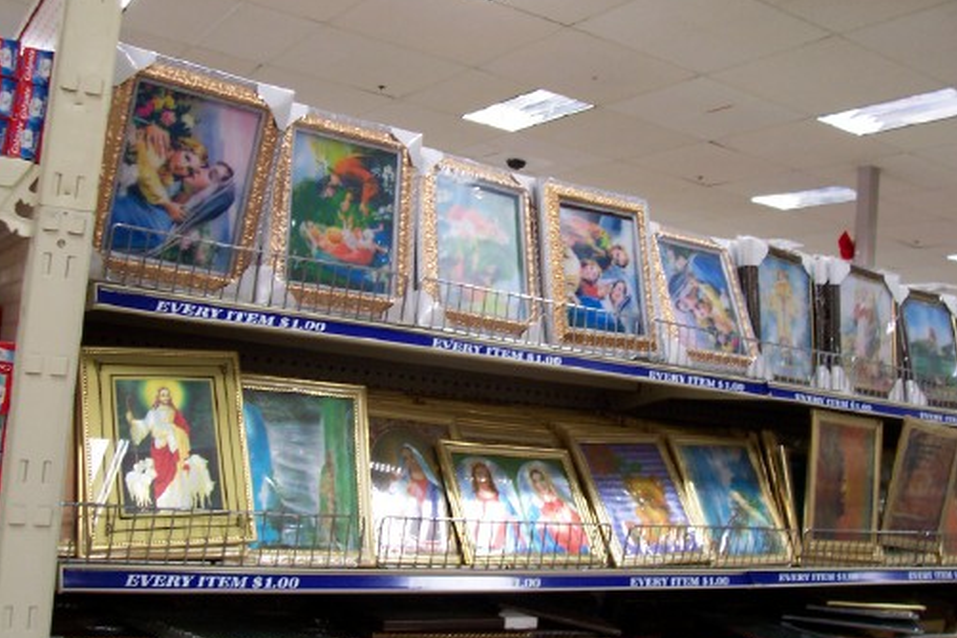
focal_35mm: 39
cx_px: 479
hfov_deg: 49.6
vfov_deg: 34.2
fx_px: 1037
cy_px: 324
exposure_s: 1/30
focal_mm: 5.6
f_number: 2.8
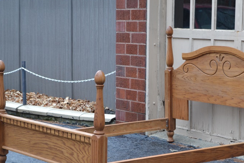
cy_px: 106
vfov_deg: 15.2
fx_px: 610
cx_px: 156
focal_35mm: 90
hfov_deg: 22.6
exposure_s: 1/30
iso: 400
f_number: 5.3
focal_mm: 40
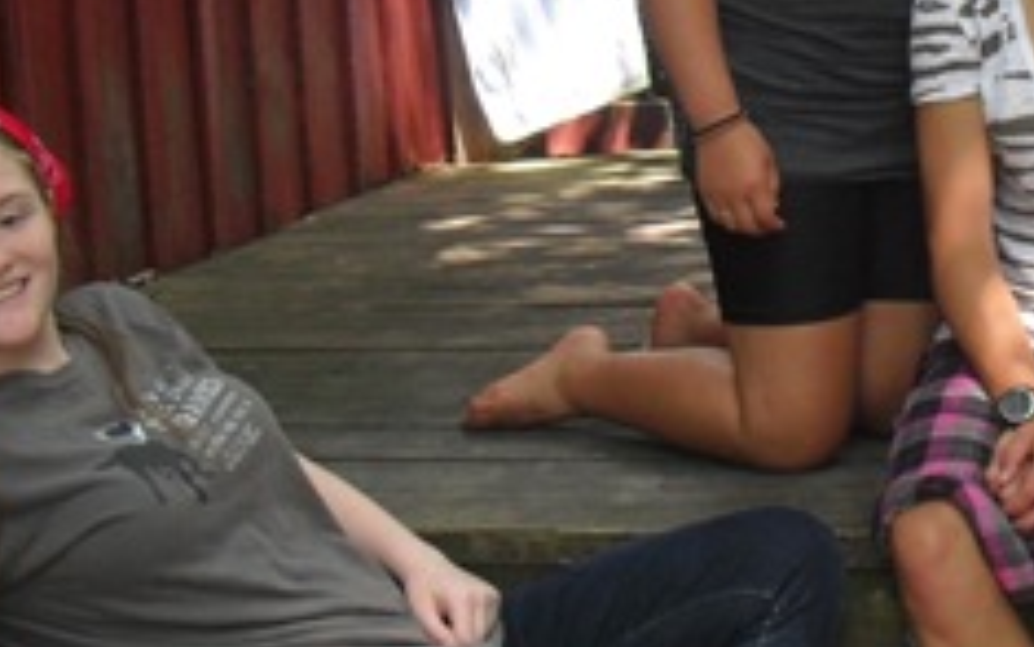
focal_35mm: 104
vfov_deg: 12.6
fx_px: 2931
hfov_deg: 19.1
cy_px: 158
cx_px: 1157
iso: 200
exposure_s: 1/80
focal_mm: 6.3
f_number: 3.1
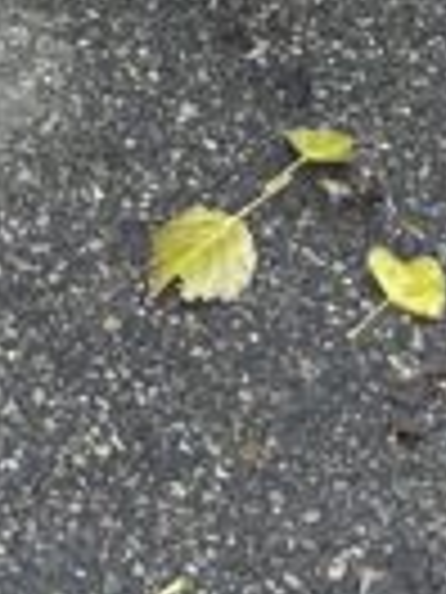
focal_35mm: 201
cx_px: -189
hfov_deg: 7.3
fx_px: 3453
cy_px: -1526
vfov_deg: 7.7
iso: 40
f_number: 1.5
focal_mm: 5.7
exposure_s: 1/182
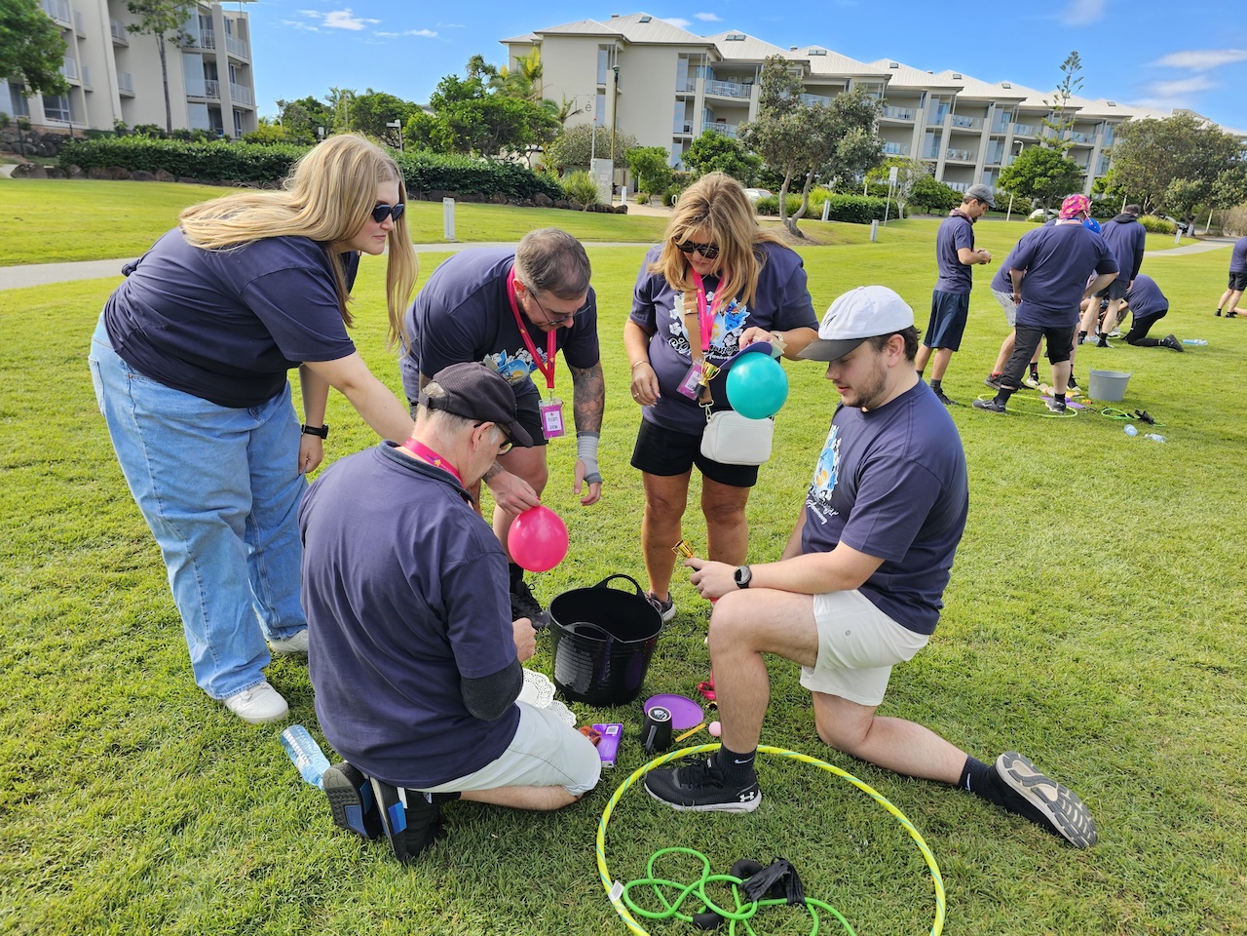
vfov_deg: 58.9
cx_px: 624
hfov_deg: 73.9
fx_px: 829
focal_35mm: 23
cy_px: 468
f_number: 1.7
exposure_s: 1/180
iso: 12
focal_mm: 6.3
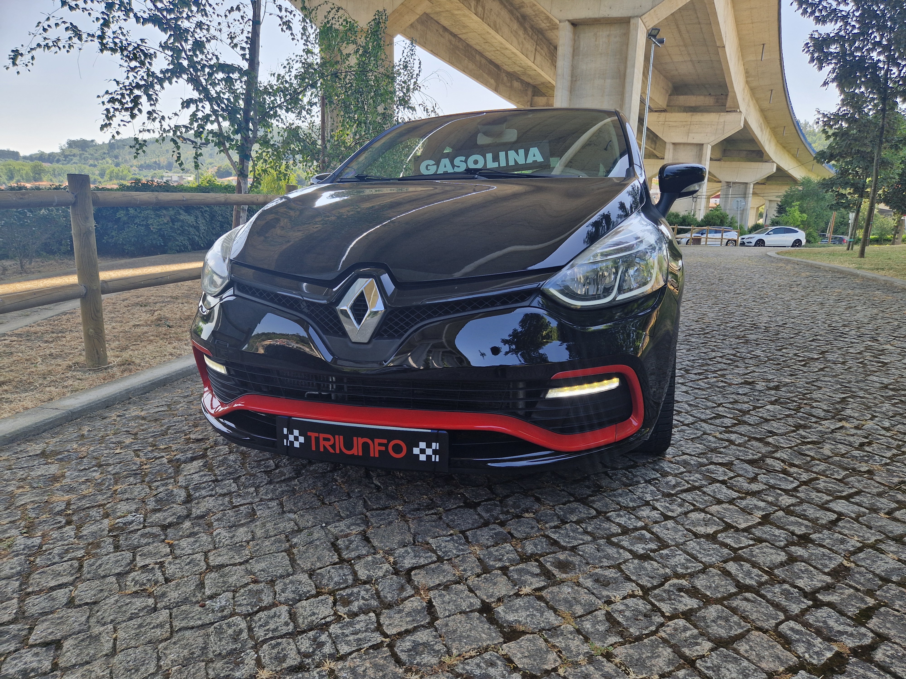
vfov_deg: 58.9
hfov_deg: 73.9
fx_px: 602
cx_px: 453
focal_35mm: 23
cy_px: 340
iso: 50
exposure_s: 1/290
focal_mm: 5.4
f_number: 1.8
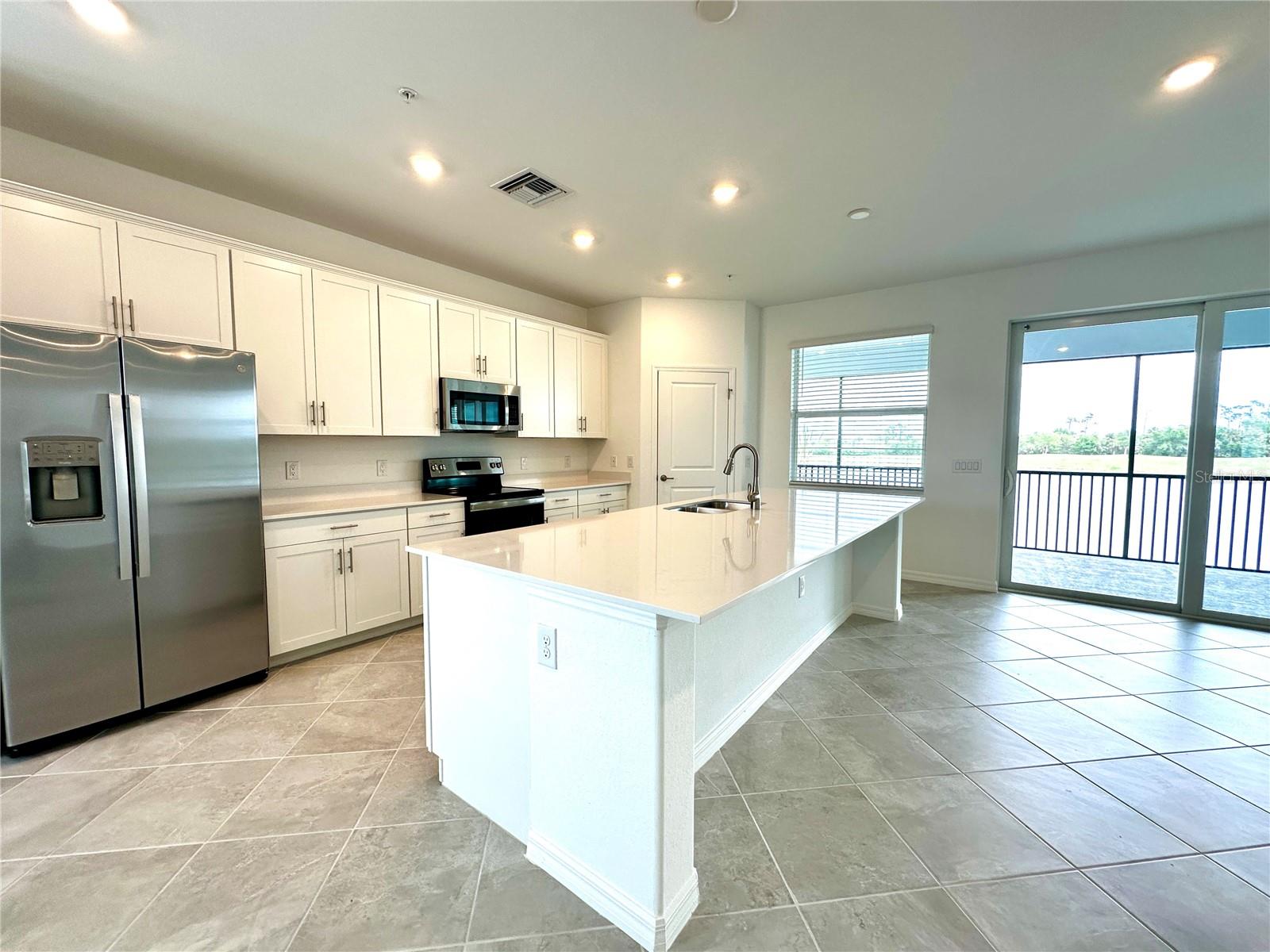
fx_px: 514
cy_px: 476
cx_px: 635
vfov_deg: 85.7
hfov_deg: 102.1
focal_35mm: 14
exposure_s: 1/120
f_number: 2.2
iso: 80
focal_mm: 2.22
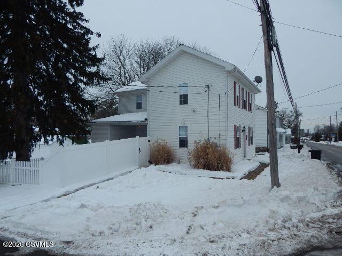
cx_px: 171
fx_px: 217
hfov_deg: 76.4
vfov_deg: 61.1
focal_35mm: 22
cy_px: 128
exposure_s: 1/640
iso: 125
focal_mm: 4
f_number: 6
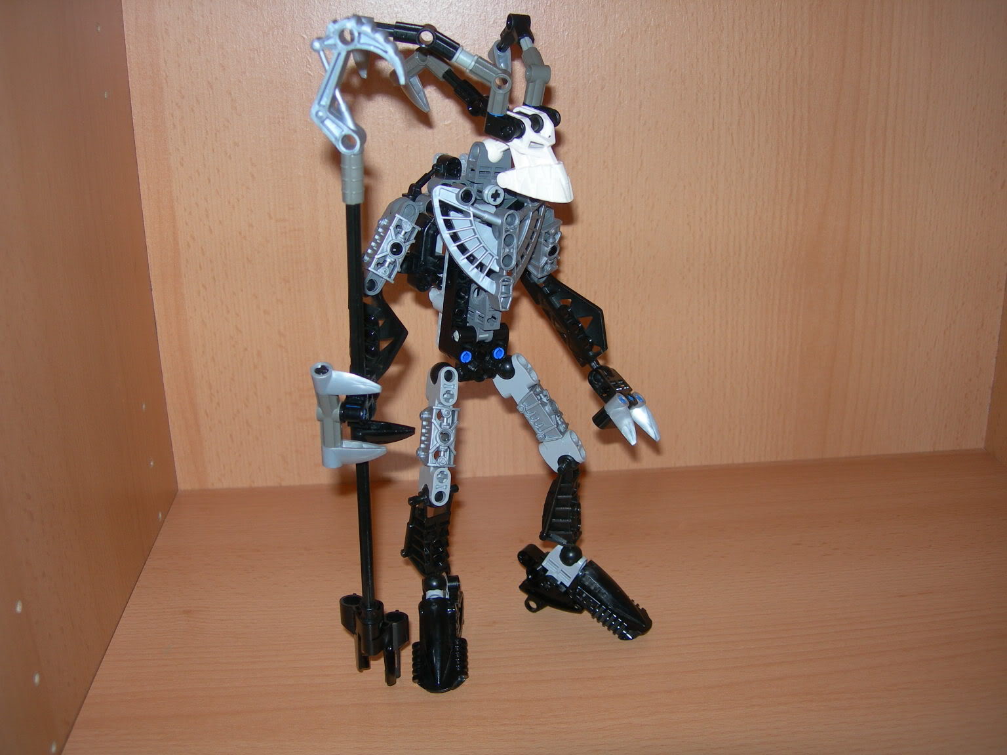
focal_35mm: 38
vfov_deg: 37.7
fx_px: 1105
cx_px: 504
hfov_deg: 49.0
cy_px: 378
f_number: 2.8
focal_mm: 7.8
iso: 50
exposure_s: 1/60.1
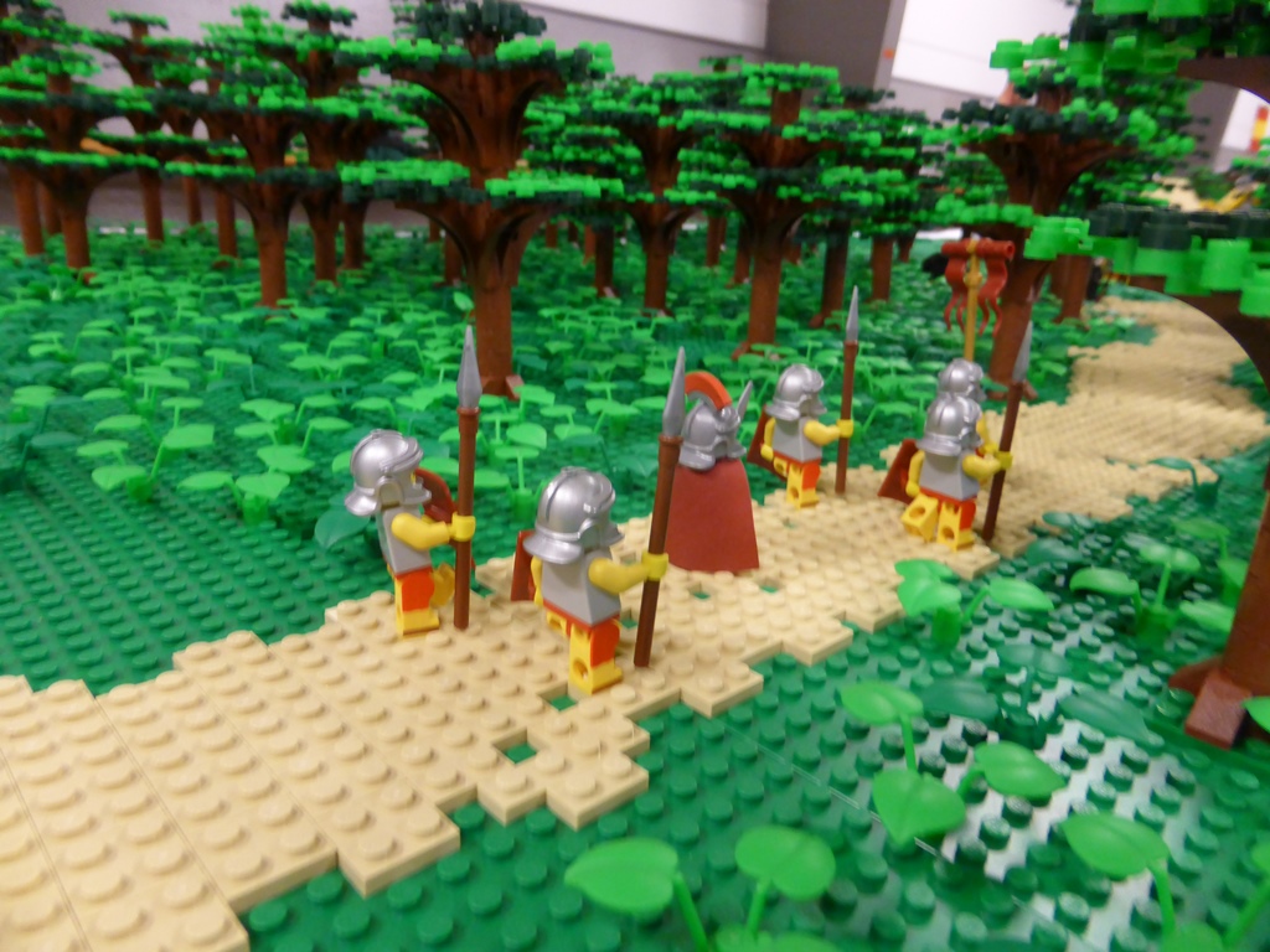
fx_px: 881
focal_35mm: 24
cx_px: 635
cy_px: 476
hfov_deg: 71.6
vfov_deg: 56.8
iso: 400
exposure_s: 1/15
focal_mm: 4.3
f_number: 3.3
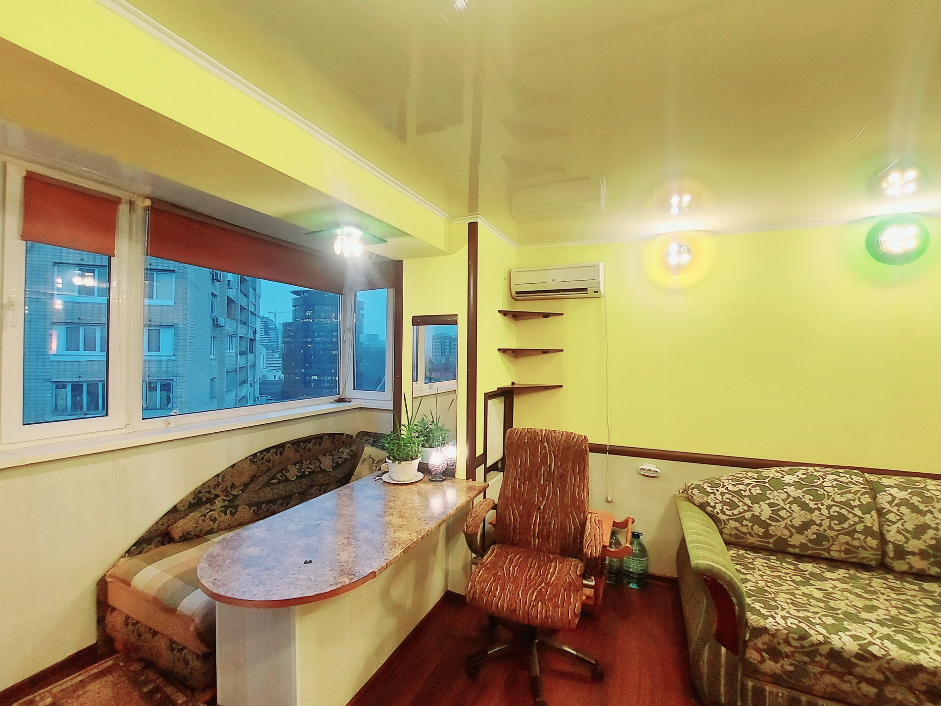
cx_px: 466
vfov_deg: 85.7
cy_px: 349
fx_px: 381
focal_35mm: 14
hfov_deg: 102.1
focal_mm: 1.74
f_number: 2.2
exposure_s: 1/50
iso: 250
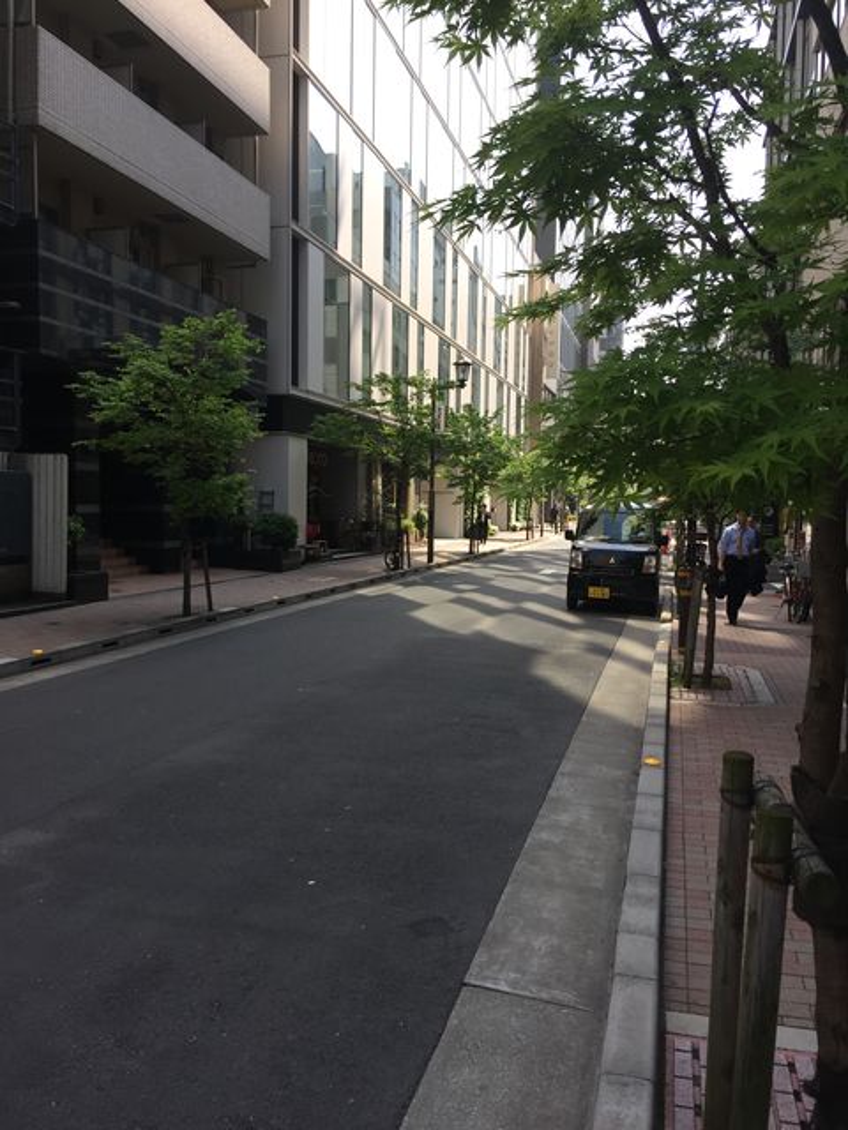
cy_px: 565
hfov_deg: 48.2
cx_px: 424
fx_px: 947
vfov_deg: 61.7
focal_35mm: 29
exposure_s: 1/581
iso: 32
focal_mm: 4.15
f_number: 2.2
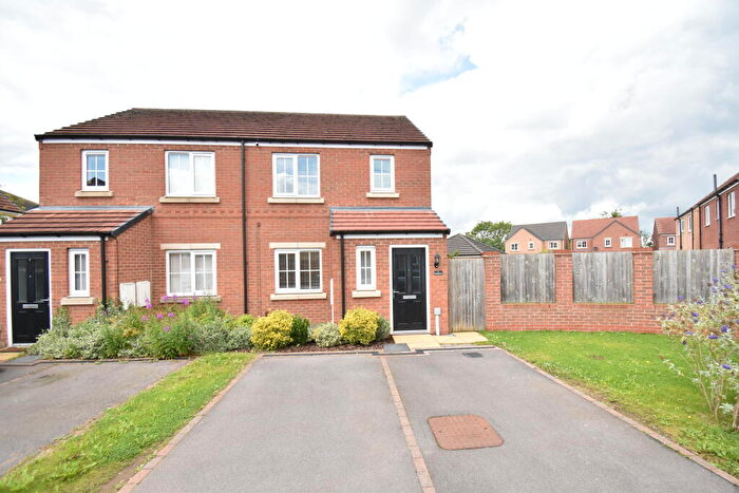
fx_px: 308
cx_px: 370
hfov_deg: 100.4
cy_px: 246
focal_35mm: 15
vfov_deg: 77.4
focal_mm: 10
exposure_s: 1/1250
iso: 640
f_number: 5
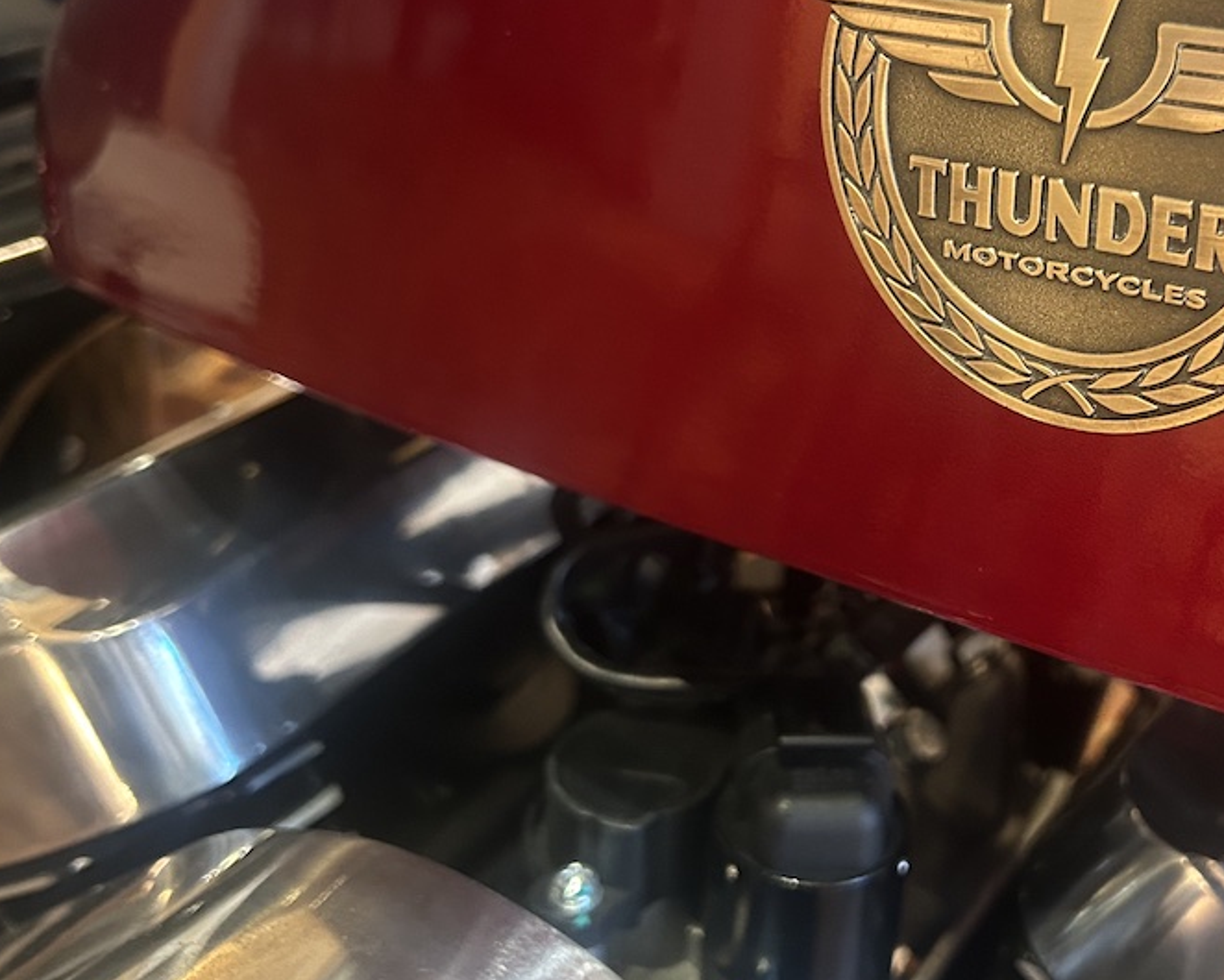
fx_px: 1667
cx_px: 934
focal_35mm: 46
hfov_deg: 39.1
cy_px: 407
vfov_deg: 32.7
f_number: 1.5
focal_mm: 5.7
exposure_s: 1/33
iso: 500
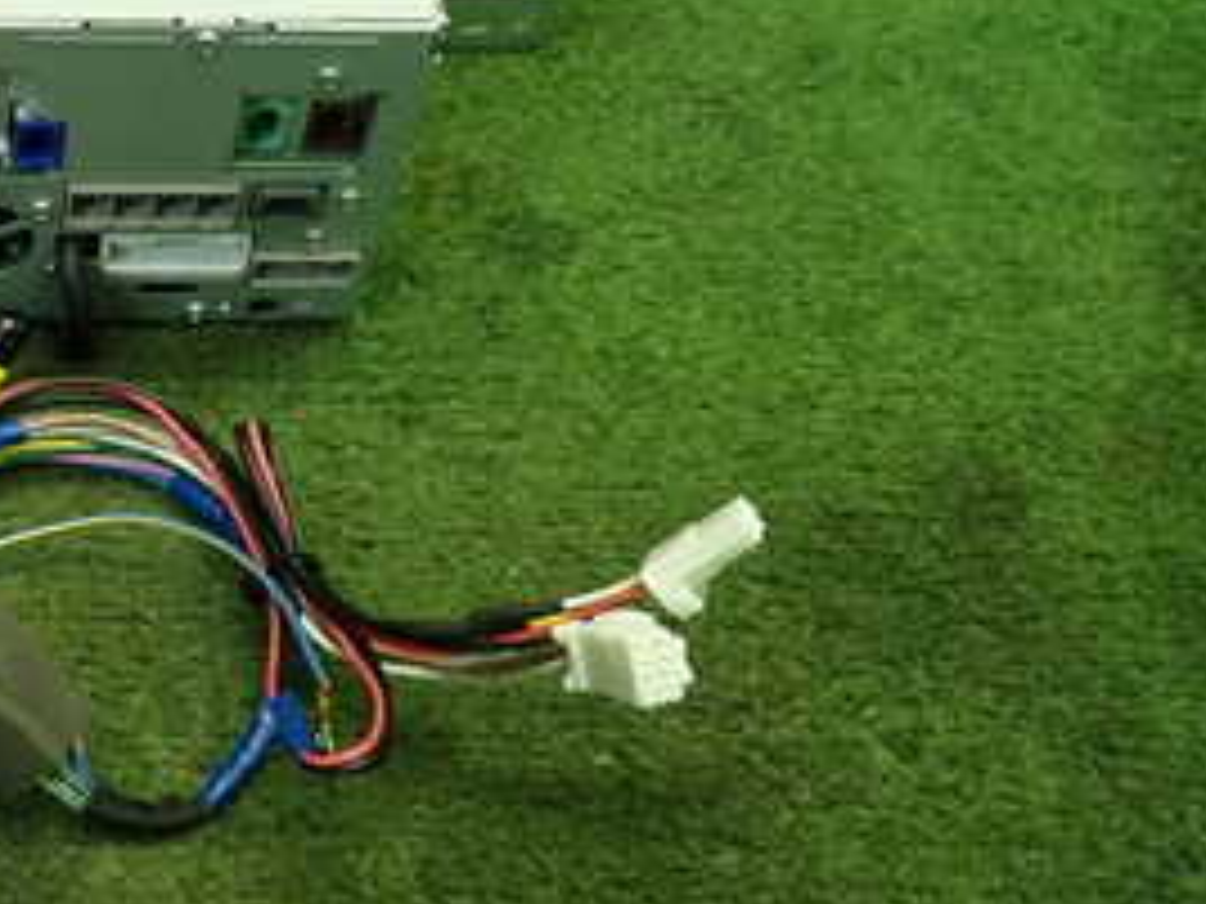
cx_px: -72
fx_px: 1951
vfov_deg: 25.6
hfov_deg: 31.1
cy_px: 162
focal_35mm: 56
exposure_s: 1/60
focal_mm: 4.5
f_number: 2
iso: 200
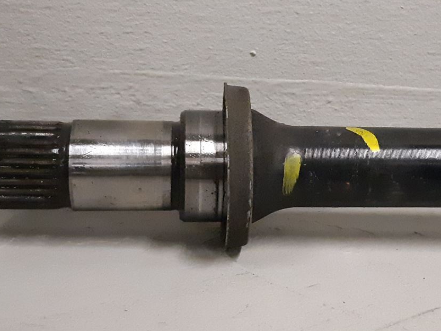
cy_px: 150
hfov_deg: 29.9
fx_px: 815
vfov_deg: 22.9
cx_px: 315
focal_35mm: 64
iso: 800
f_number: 1.7
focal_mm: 3.93
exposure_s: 1/224
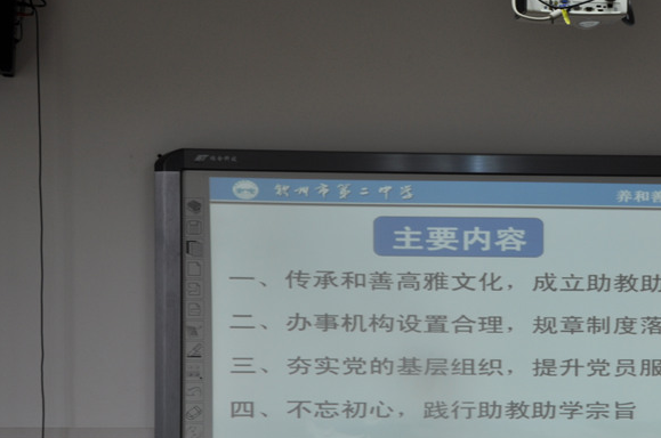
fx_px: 3135
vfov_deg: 8.0
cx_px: 533
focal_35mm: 171
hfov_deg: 12.0
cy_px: 363
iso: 200
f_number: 5.3
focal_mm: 66
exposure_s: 1/30
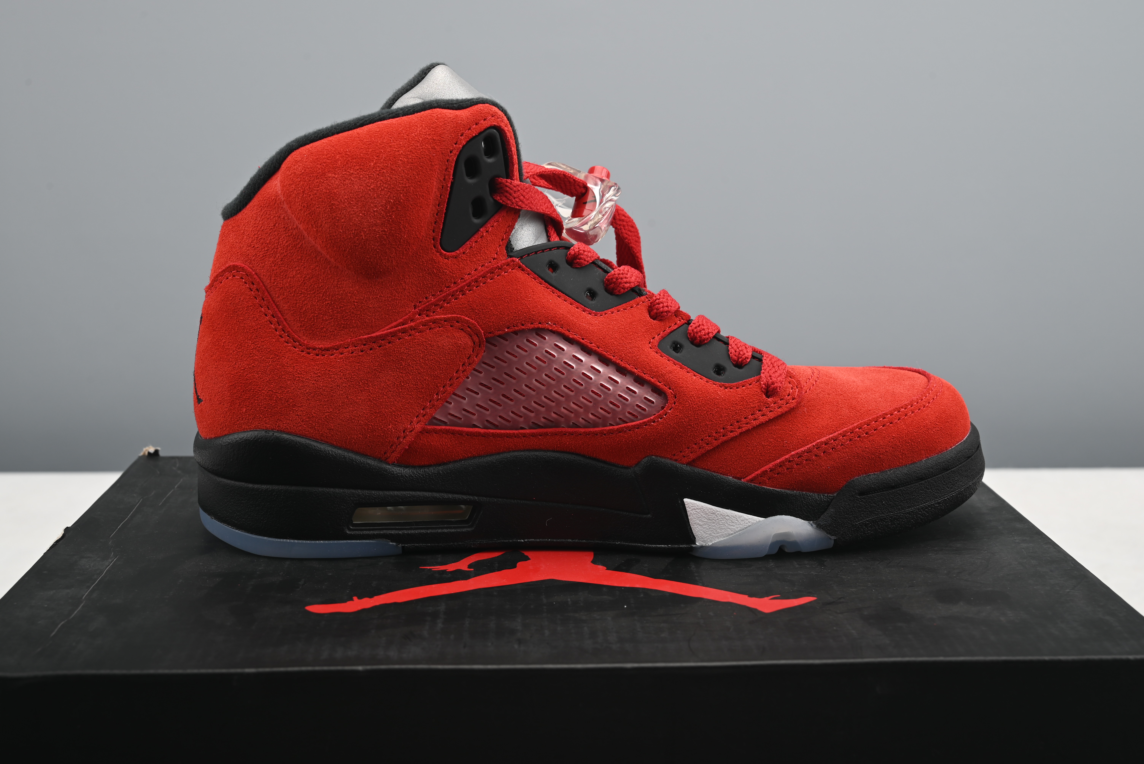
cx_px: 572
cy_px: 382
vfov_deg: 28.7
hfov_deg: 41.9
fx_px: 1494
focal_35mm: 47
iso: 100
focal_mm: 47
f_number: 11
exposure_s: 1/200
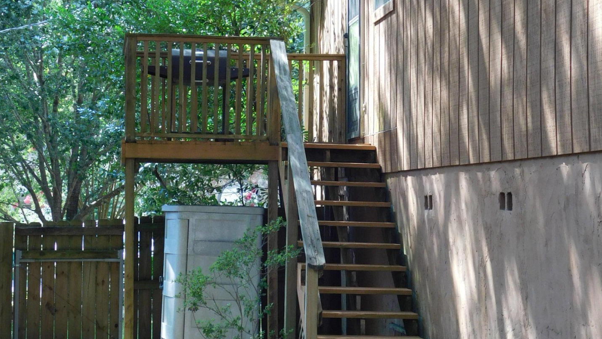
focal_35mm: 90
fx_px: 1437
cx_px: 309
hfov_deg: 23.7
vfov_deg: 13.4
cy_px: 129
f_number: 4
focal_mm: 10.4
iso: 125
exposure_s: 1/100
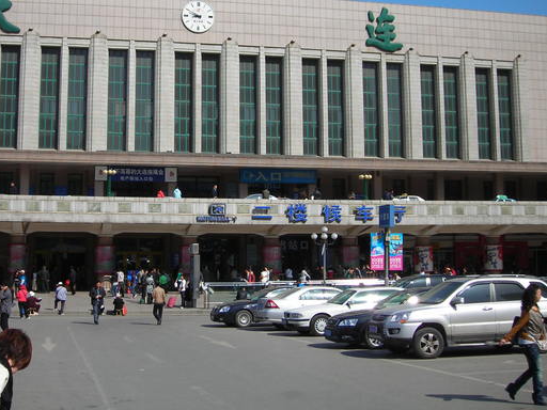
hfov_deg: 36.7
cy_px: 135
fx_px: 822
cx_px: 228
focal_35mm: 52
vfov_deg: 27.9
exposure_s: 1/212
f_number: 6.4
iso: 50
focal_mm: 6.3
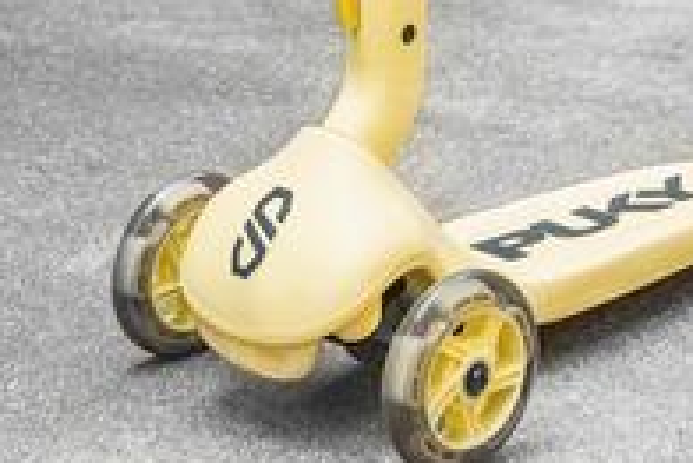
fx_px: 2408
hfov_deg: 16.4
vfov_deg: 10.7
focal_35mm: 125
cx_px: 357
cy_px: -173
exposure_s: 1/160
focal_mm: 34
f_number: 4
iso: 125
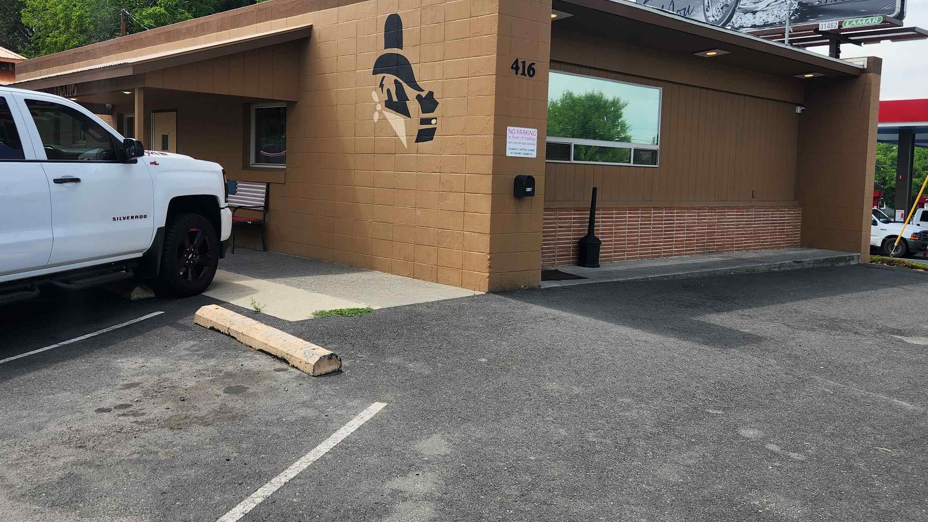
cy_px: 228
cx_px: 485
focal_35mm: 33
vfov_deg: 35.6
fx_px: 812
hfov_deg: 59.5
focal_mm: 5.4
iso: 20
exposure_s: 1/1286
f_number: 1.8
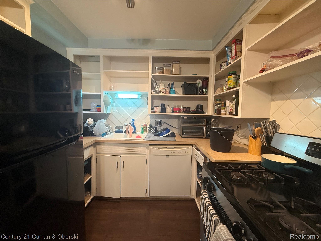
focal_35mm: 14
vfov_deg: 85.7
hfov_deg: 102.1
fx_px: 130
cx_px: 160
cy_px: 120
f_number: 2.2
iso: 200
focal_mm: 2.22
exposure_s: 1/60
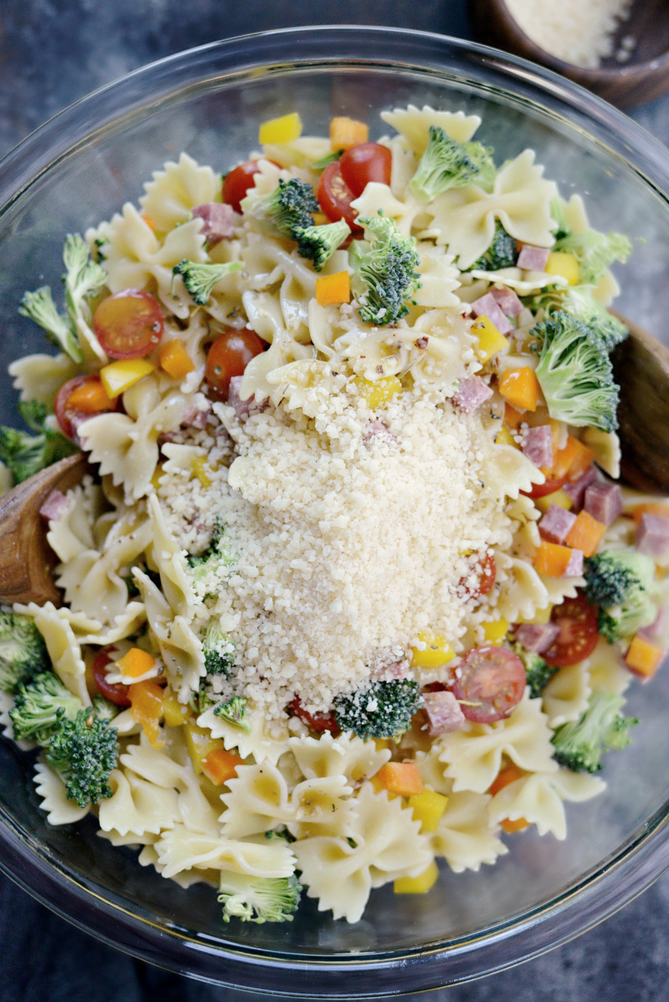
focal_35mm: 50
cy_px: 501
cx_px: 334
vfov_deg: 39.6
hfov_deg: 27.0
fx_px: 1393
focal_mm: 50
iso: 3200
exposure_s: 1/800
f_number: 3.2
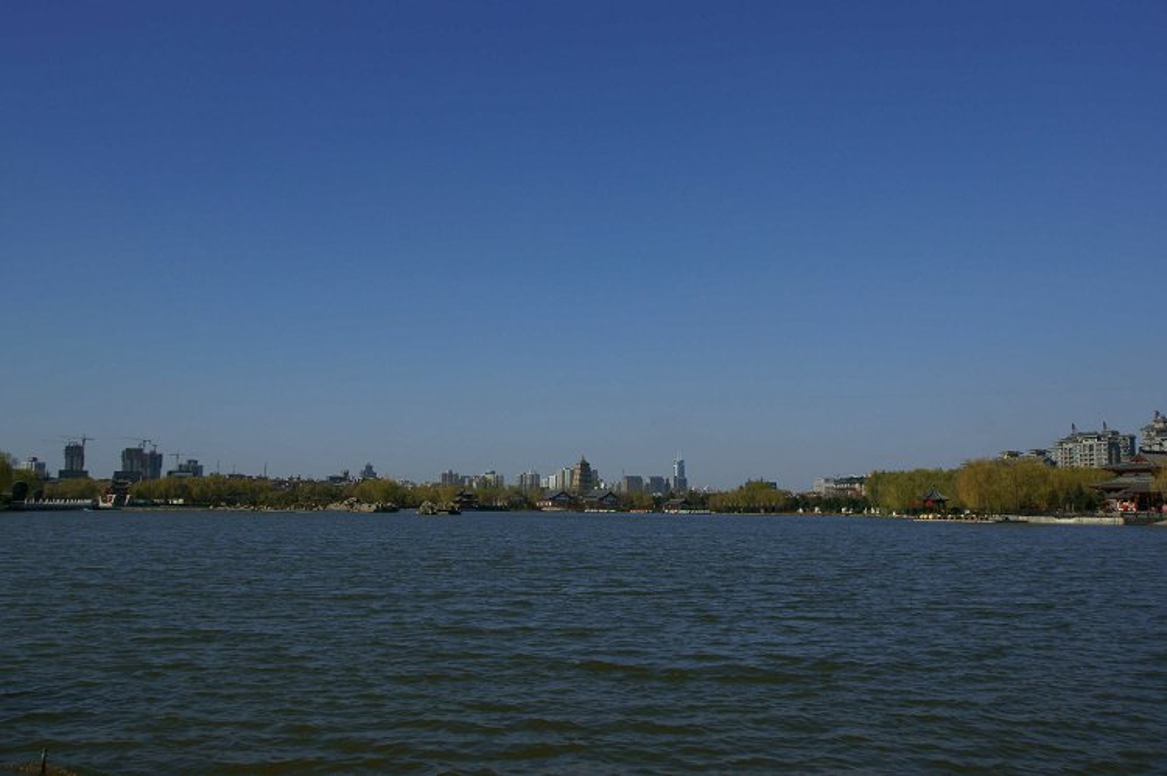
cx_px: 584
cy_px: 388
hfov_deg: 53.2
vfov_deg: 36.8
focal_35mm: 36
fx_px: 1166
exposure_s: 1/1250
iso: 200
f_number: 8
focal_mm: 24
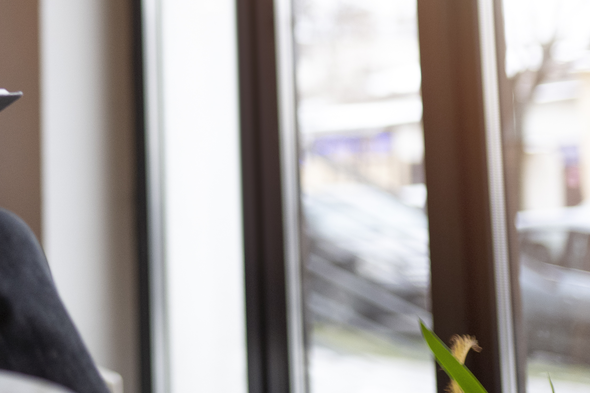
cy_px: -35
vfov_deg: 14.2
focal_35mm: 94
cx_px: -193
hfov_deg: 19.8
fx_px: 1541
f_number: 1.8
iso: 1250
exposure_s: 1/250
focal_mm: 35
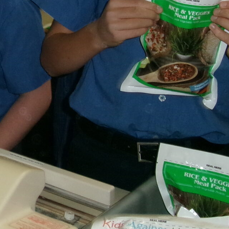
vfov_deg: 17.3
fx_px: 741
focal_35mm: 99
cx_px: -149
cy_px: 16
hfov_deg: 15.7
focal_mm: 5.1
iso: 200
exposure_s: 1/60
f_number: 3.9
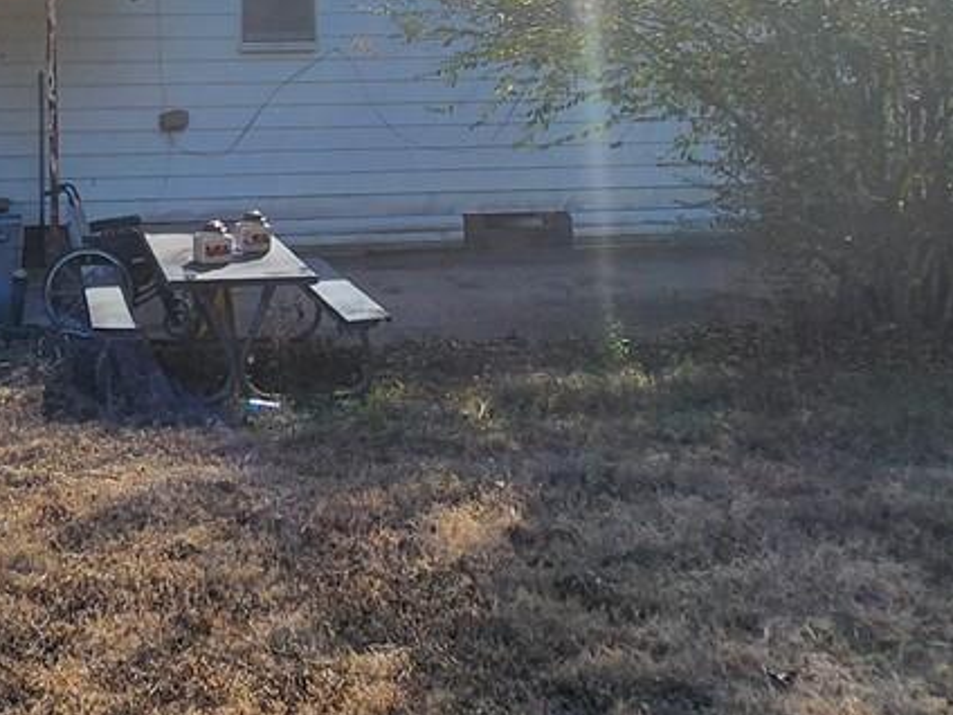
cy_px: 106
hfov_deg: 37.1
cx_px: 153
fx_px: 1349
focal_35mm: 49
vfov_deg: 28.8
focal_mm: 2.2
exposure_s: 1/2339
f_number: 2.2
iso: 50
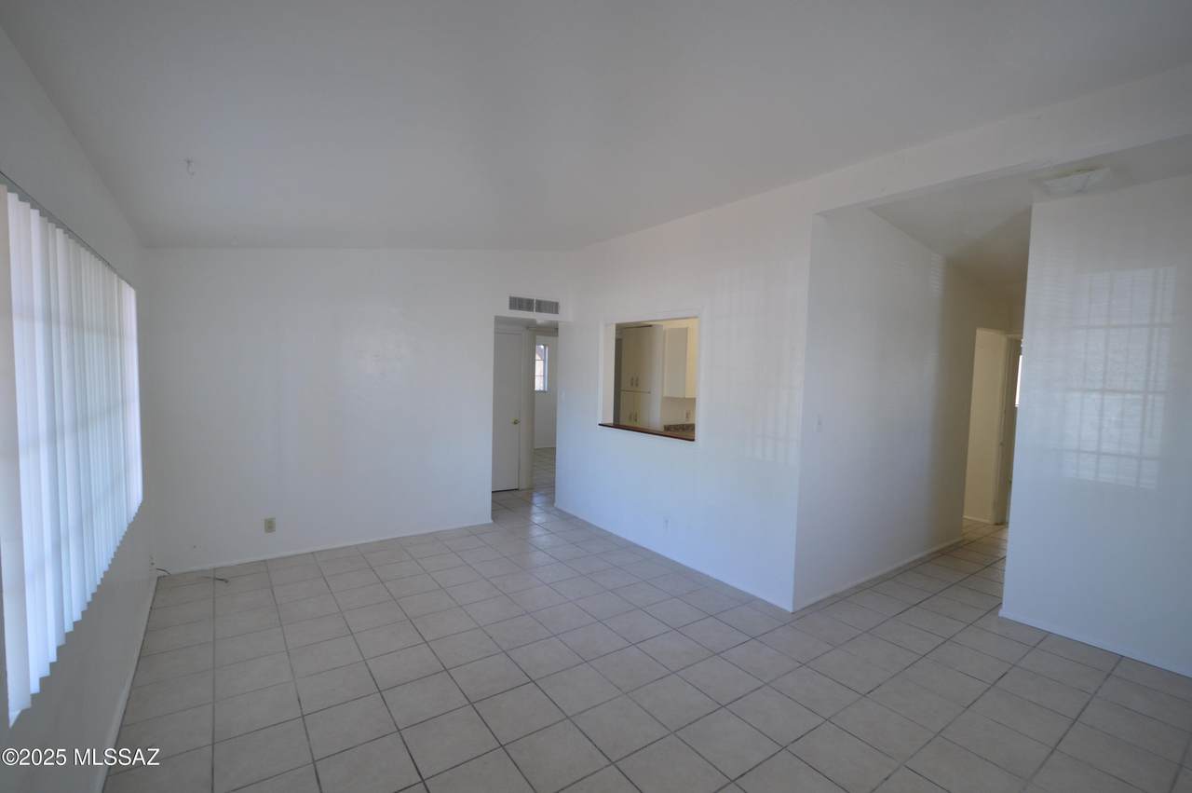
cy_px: 396
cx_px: 596
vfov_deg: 77.2
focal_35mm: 15
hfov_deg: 100.4
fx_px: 496
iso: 400
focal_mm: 10
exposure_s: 1/80
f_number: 4.5
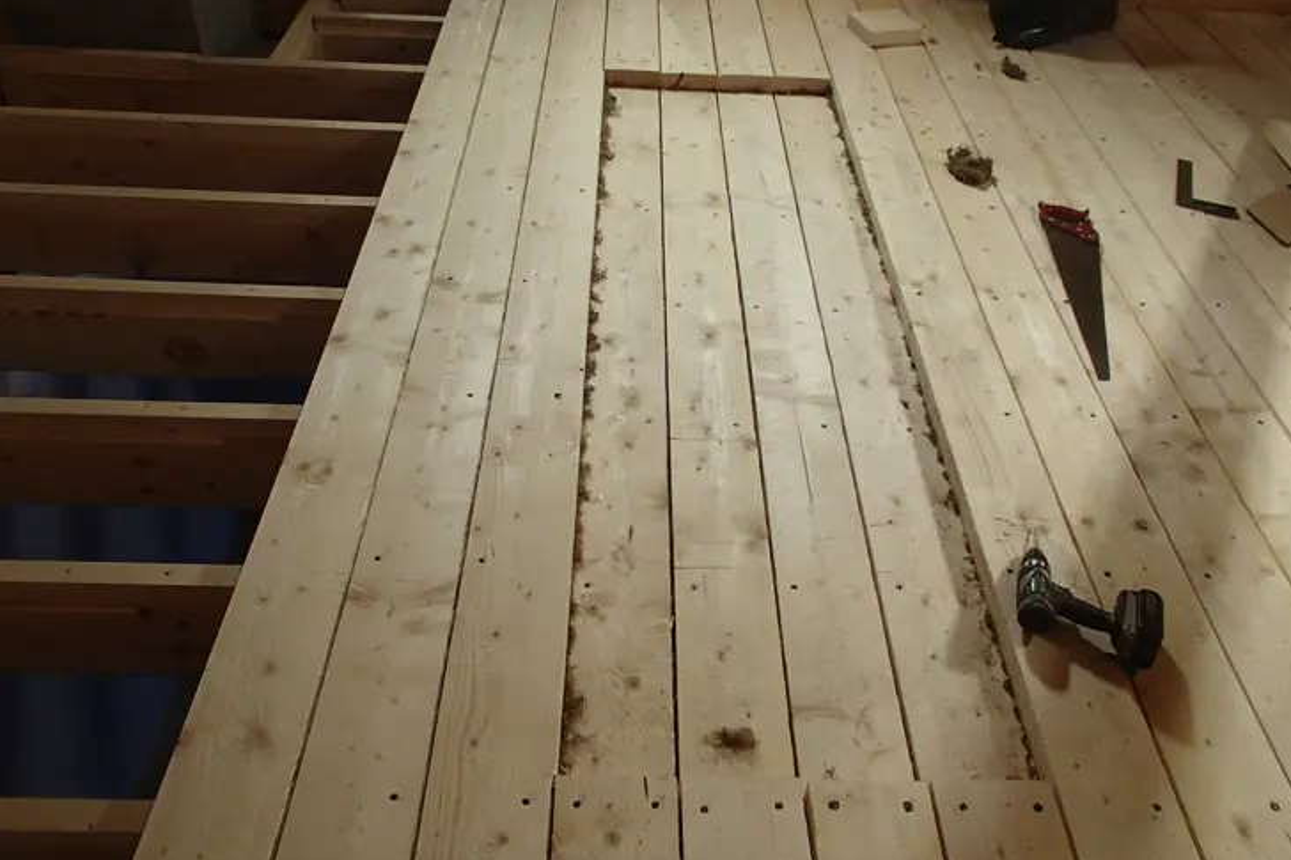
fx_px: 1076
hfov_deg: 61.9
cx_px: 663
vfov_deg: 43.5
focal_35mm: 30
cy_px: 385
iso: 200
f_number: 3.9
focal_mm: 5
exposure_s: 1/30
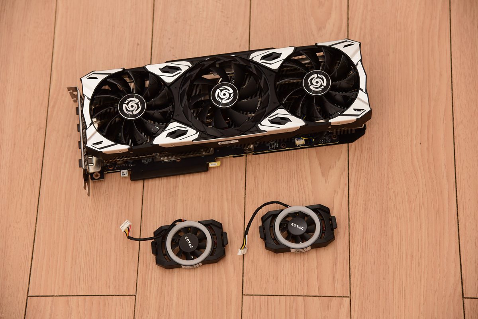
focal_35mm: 95
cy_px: 160
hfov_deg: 21.5
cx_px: 239
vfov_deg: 14.4
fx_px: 1261
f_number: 5.6
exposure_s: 1/60
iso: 1600
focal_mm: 95
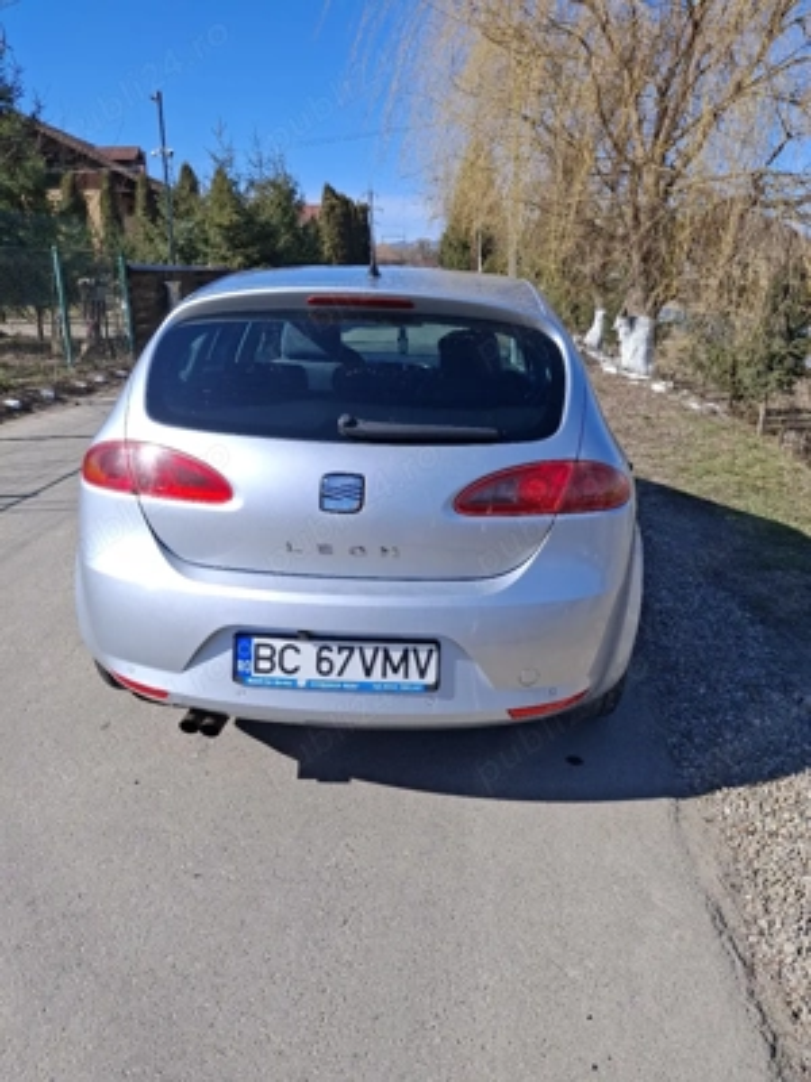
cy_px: 541
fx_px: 781
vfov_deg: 69.4
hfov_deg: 54.9
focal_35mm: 25
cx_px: 406
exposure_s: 1/3333
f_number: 1.8
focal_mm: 4.69
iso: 25
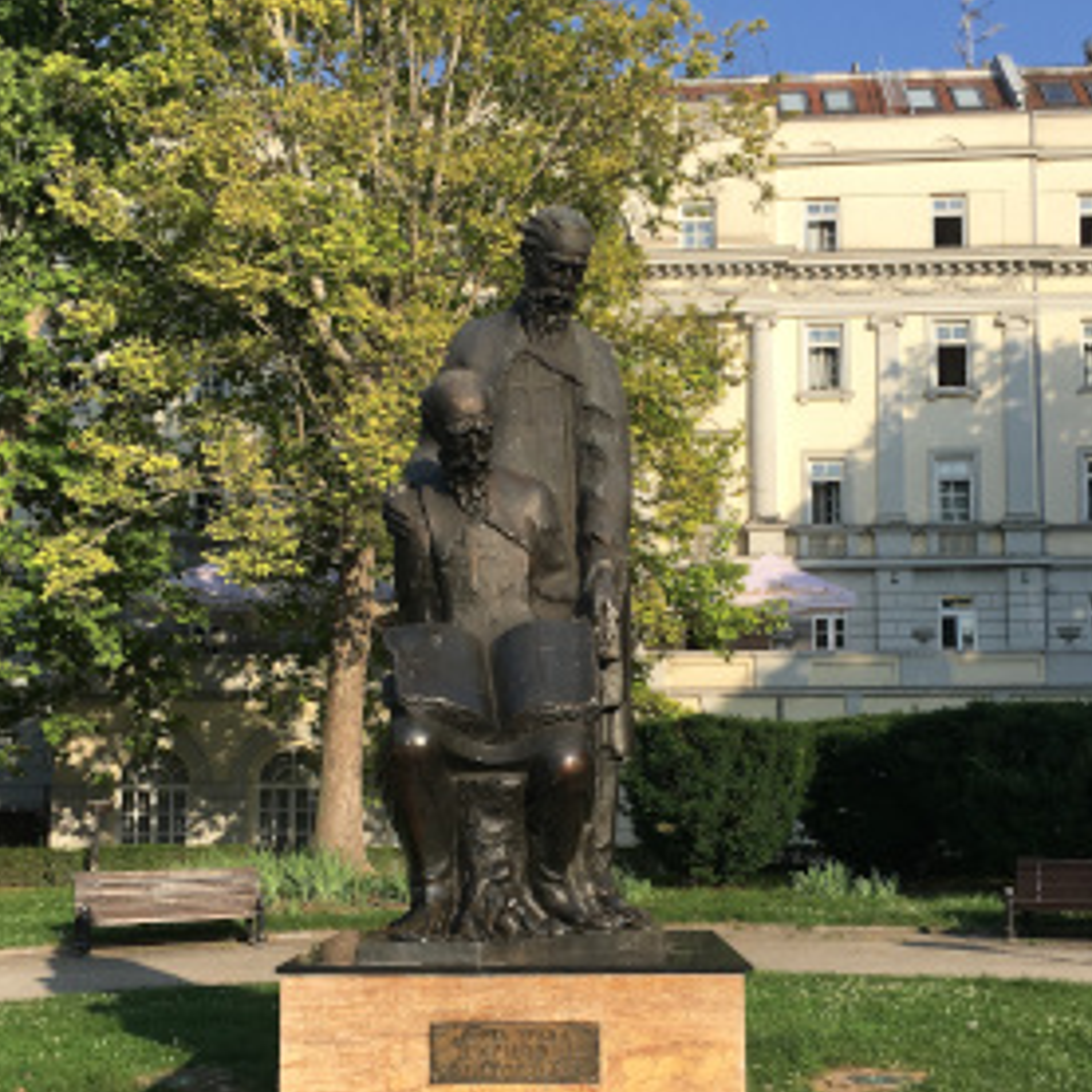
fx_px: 1570
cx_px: 566
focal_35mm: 44
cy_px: 674
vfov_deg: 38.1
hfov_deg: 38.3
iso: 25
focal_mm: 4.15
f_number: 2.2
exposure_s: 1/1054
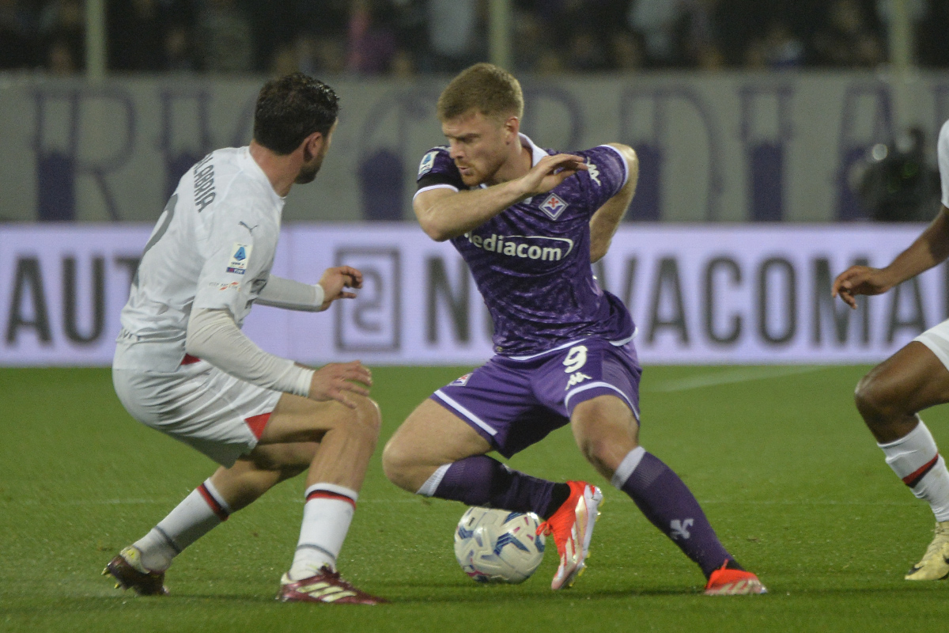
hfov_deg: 5.2
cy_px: 316
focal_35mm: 400
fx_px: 10544
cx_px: 474
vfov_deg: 3.4
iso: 3200
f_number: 5.6
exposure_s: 1/1000
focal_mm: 400
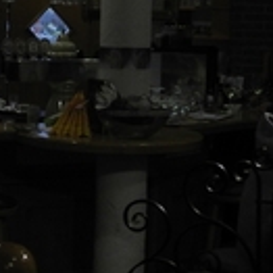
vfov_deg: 15.2
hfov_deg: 15.1
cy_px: 4
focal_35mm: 113
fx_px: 1008
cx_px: -23
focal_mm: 6
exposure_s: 1/30
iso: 220
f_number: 2.8
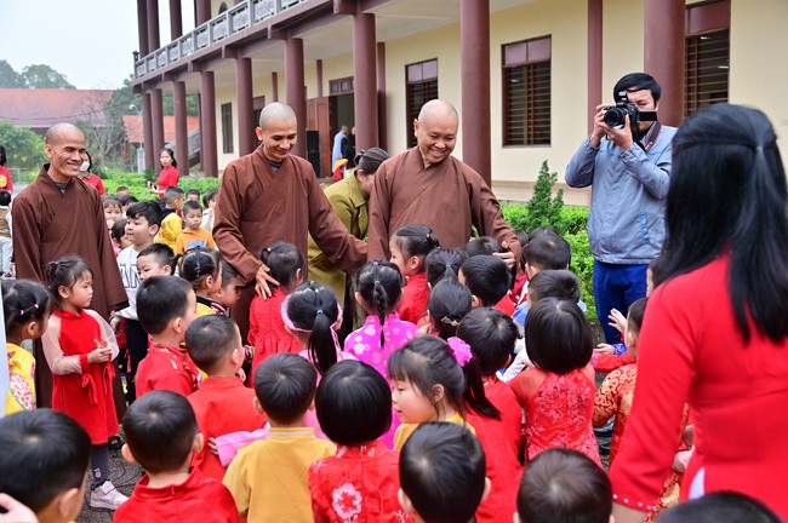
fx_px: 875
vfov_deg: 33.3
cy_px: 262
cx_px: 394
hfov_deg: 48.5
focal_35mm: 40
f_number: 5
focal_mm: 40
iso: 500
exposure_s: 1/320
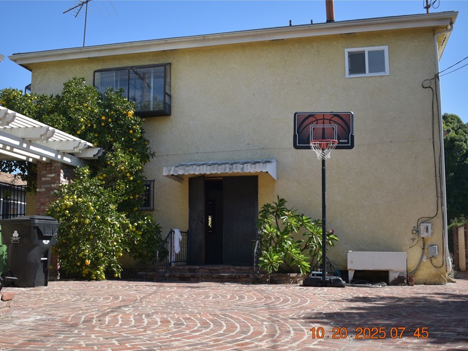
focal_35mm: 40
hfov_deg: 46.7
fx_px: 541
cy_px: 180
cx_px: 209
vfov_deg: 36.0
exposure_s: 1/500
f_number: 4
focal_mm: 24
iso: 100
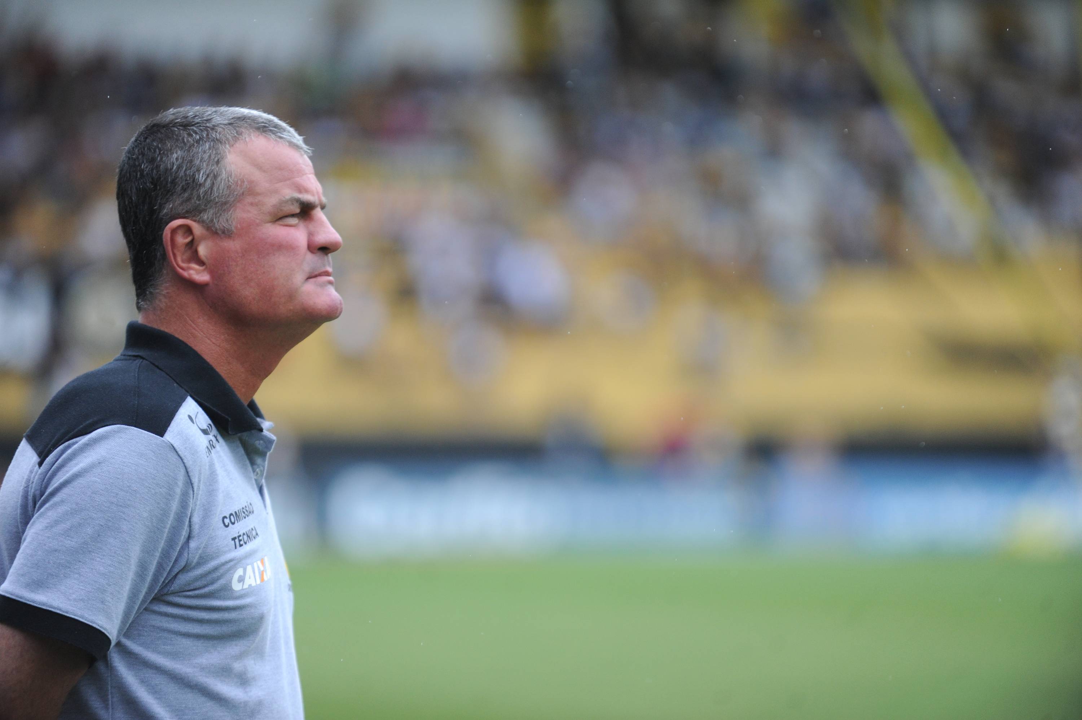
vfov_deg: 6.9
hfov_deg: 10.3
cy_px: 360
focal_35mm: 200
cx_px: 541
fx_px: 6008
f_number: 2.8
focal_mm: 200
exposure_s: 1/3200
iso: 1600
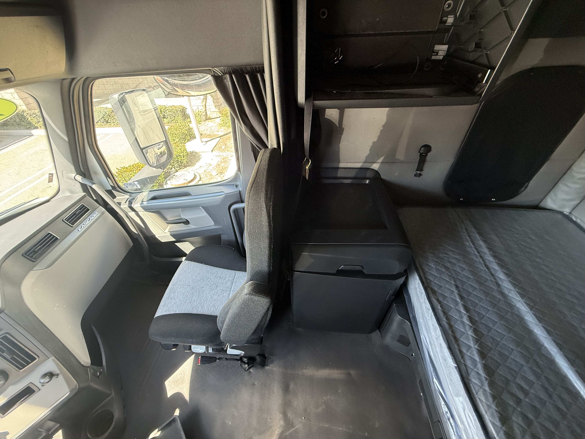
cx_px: 292
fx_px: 237
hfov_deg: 102.1
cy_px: 220
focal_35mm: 14
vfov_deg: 85.7
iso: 320
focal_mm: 2.22
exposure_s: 1/98
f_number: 2.2
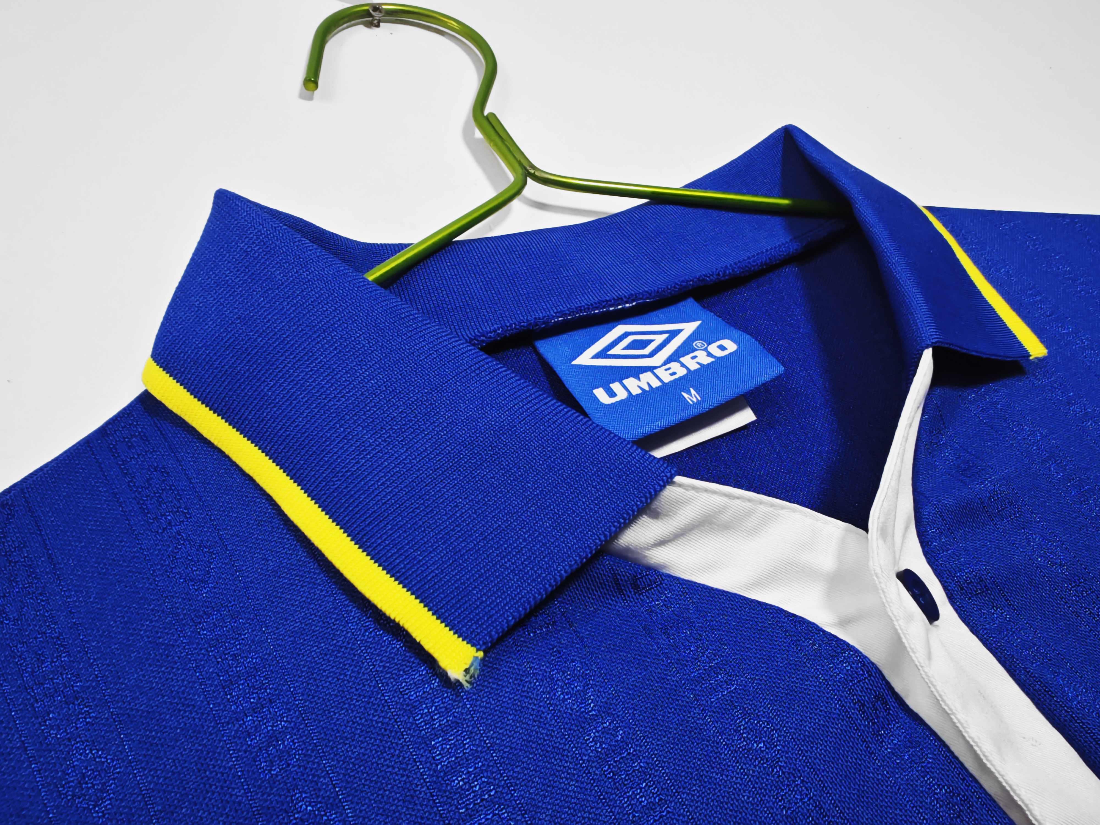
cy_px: 412
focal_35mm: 23
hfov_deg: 73.9
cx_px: 550
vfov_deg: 58.9
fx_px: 731
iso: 101
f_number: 2.2
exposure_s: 1/60
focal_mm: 2.59
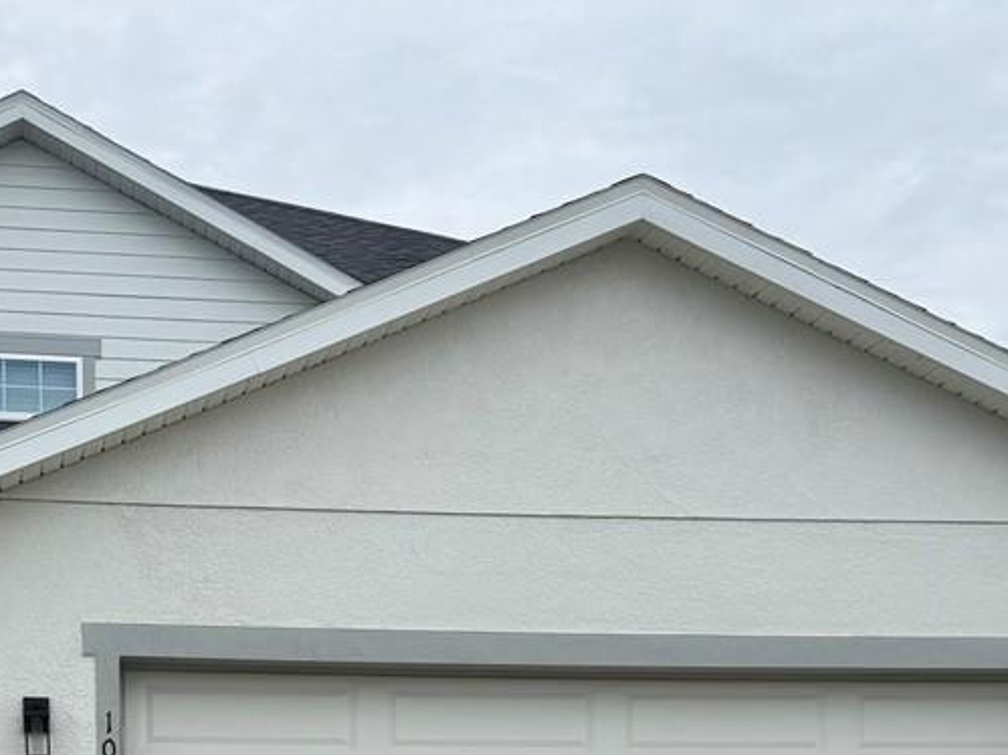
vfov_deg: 17.4
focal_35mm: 77
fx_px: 2242
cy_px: 1098
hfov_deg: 25.3
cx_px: 364
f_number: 1.78
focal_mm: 6.76
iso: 80
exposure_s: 1/952
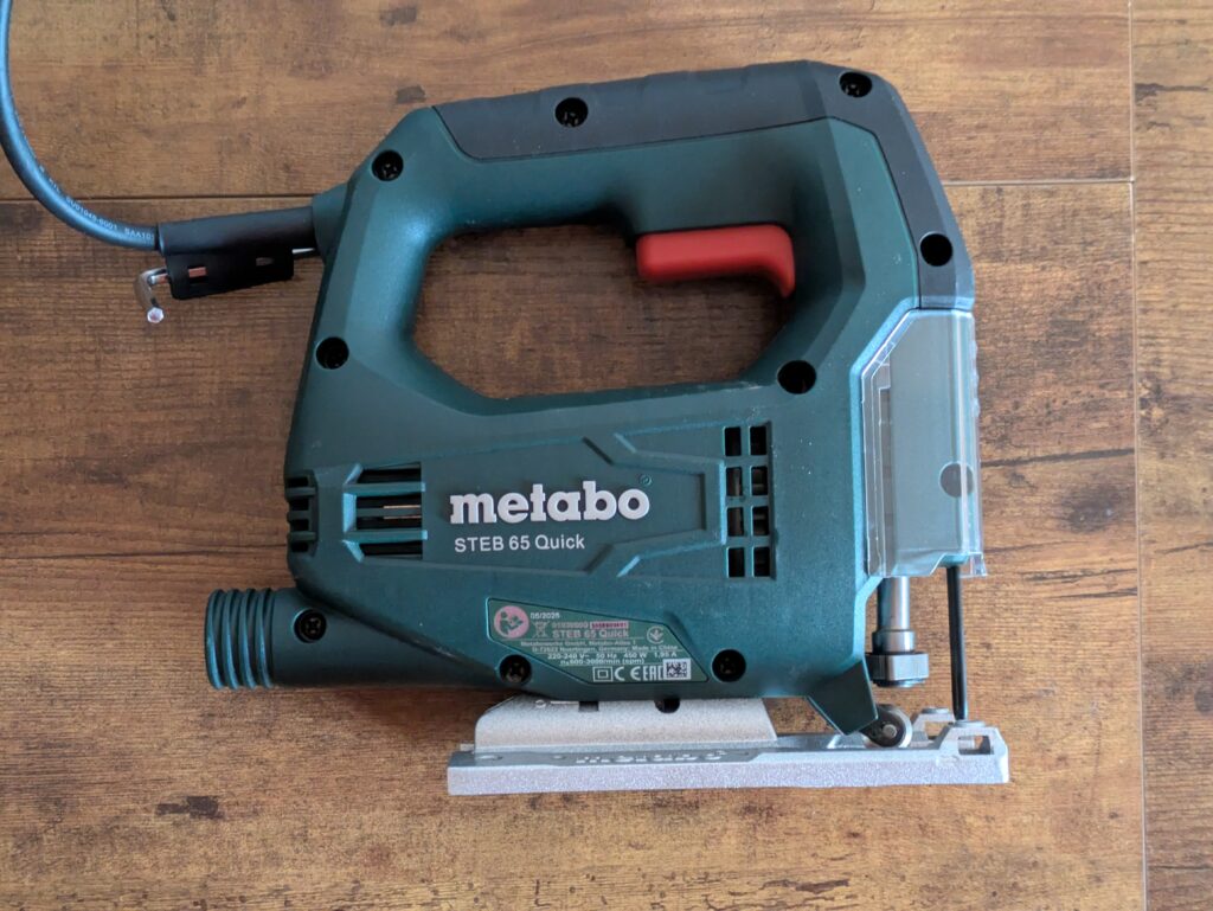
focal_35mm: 51
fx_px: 1788
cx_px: 606
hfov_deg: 37.5
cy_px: 456
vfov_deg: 28.6
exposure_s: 1/16.7
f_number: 1.89
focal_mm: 5.43
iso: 568
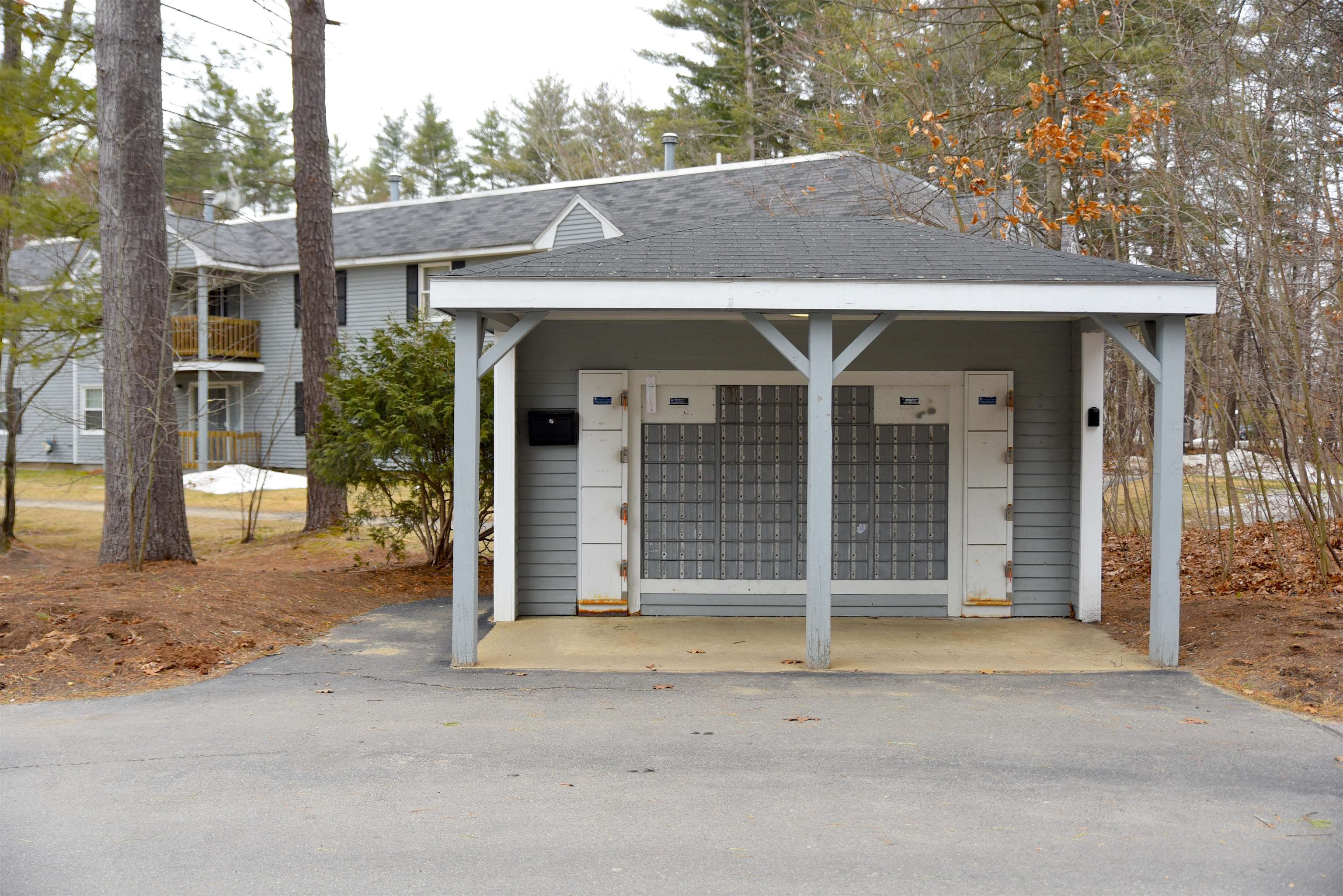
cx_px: 672
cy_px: 448
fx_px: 1306
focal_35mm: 35
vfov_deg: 37.9
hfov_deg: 54.4
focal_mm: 35
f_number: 2.8
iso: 160
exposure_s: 1/500
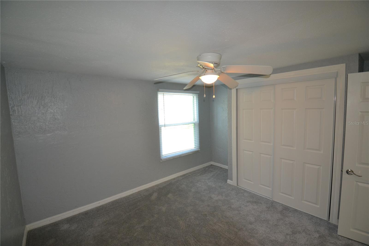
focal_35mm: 15
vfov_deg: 77.3
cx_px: 184
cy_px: 123
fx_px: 154
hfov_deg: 100.4
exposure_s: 1/60
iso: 450
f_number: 3.5
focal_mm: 10
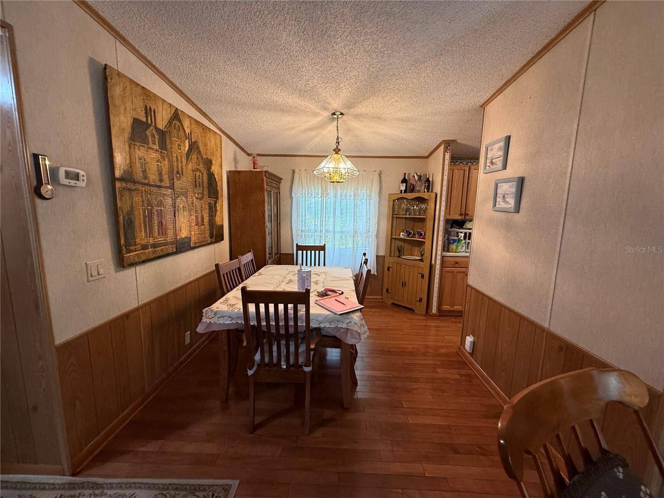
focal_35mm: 14
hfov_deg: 102.1
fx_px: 269
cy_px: 249
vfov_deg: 85.7
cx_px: 332
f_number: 2.2
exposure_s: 1/60
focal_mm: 2.22
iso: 320
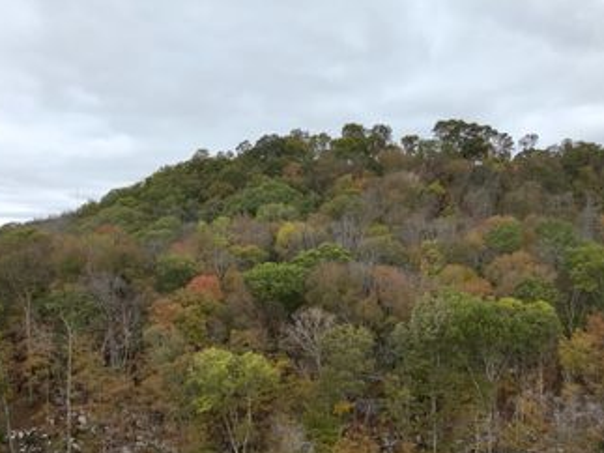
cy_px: 295
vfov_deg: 43.6
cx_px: 286
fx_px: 558
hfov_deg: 56.8
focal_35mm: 32
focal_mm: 4.4
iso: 100
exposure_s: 1/200
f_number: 2.8
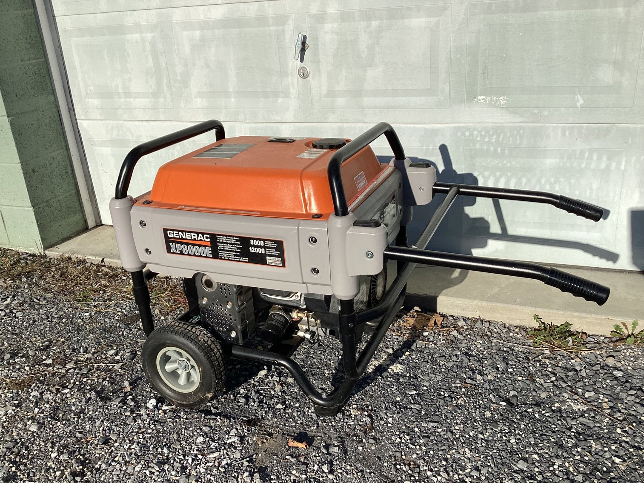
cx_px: 322
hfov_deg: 58.3
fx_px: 577
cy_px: 242
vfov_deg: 45.4
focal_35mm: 31
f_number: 2.4
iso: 25
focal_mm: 3.3
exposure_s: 1/2632
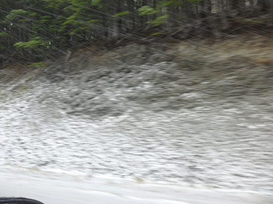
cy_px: 102
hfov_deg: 65.3
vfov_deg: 51.4
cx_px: 136
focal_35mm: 27
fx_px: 213
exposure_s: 1/45
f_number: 3.5
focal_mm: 4.9
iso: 120
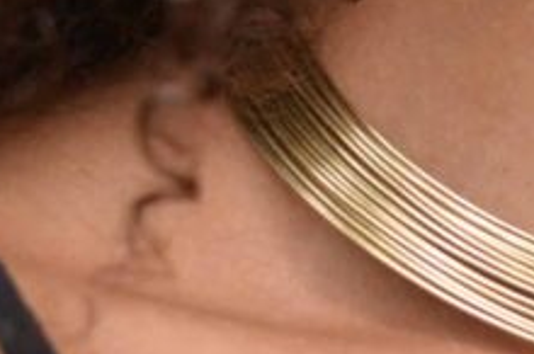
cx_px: 677
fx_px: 3881
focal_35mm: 262
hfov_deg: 7.8
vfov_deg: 5.2
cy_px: 178
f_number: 2.5
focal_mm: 50
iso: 100
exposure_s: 1/250
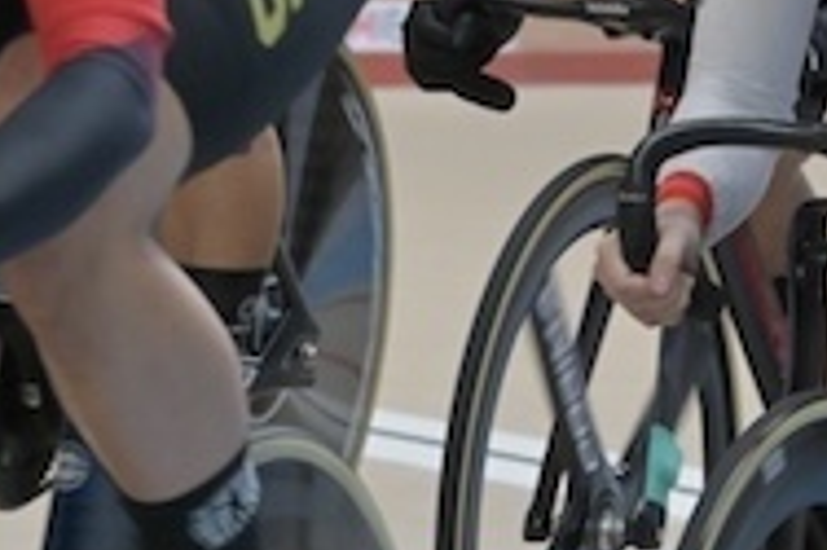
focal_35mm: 510
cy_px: 425
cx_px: 1051
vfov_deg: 2.7
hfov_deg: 4.0
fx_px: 11705
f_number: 8
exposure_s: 1/500
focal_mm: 120
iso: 3200
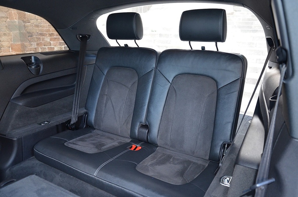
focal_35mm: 27
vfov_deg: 47.7
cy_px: 98
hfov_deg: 67.5
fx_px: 223
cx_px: 149
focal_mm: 18
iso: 720
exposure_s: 1/60
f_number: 3.5
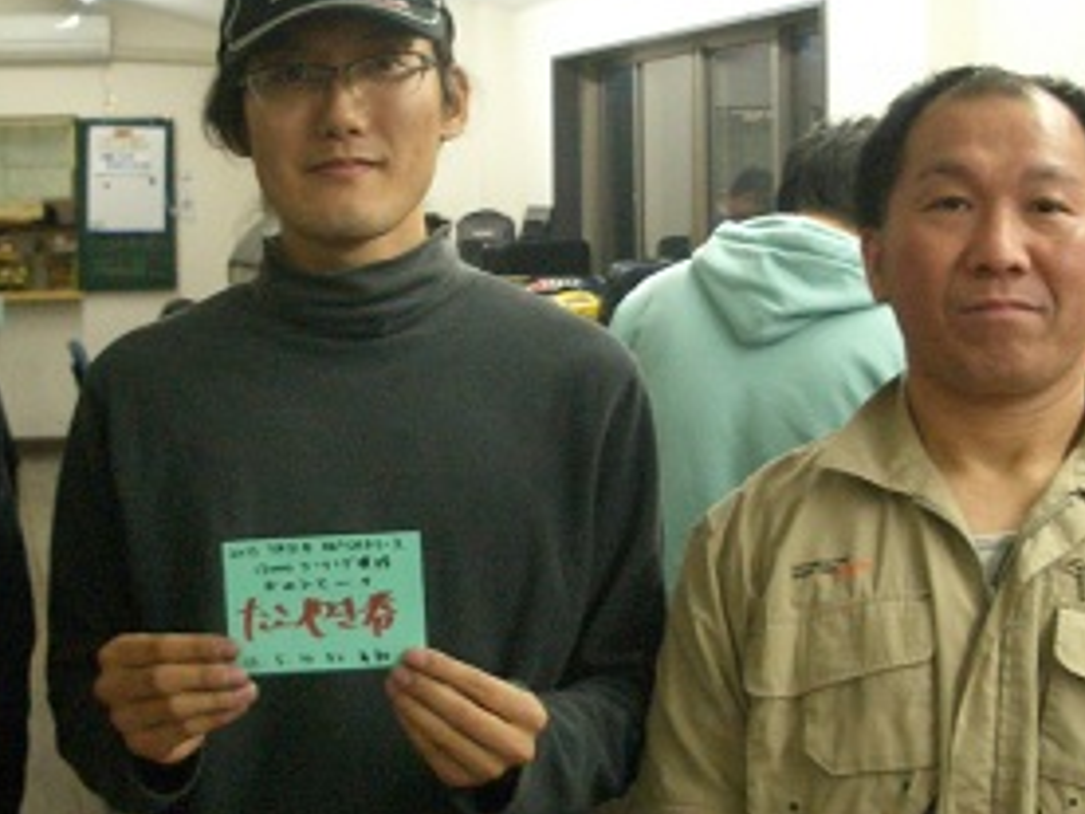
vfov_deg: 22.6
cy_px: 378
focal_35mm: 65
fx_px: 2037
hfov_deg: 29.6
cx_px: 370
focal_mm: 5.8
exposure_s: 1/40
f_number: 2.6
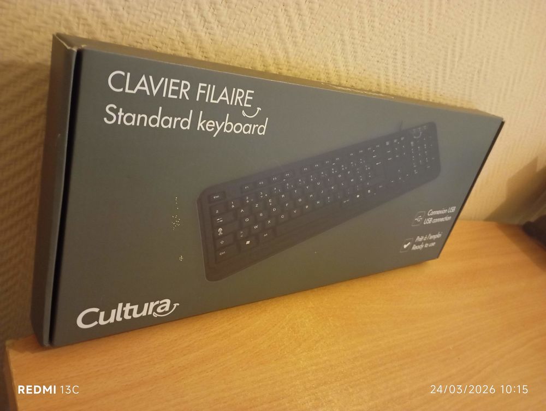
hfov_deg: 63.4
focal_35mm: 28
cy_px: 206
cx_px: 273
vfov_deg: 49.9
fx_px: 442
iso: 4813
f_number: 1.8
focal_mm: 4.27
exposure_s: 1/16.7
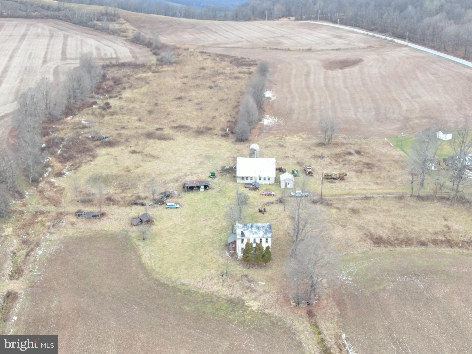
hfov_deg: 41.2
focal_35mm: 46
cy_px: 177
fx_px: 627
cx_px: 236
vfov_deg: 31.5
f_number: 3.7
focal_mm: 8.06
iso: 100
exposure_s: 1/60
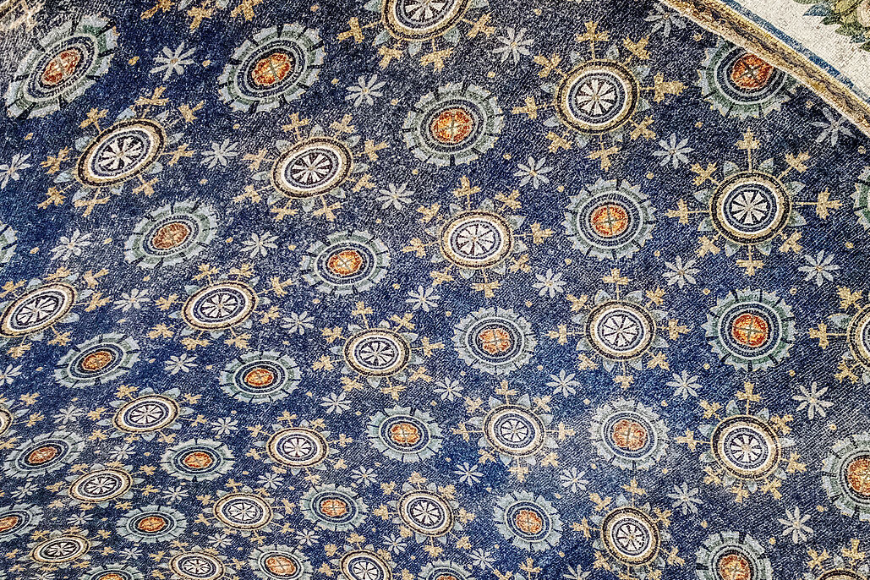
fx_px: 1015
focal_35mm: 42
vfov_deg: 30.8
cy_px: 490
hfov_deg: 46.4
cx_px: 419
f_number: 2.8
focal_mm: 12
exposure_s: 1/27
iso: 3200
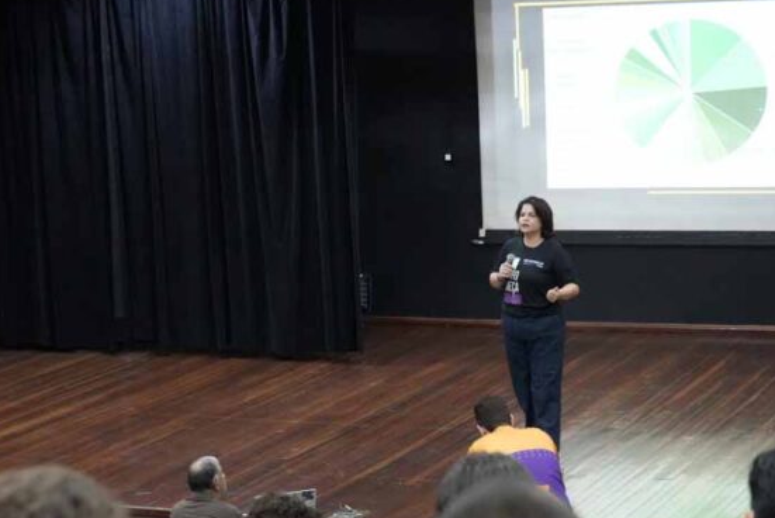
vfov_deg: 14.5
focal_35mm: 94
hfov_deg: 21.7
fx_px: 2025
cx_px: 377
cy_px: 418
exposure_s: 1/125
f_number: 4
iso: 10000
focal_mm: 54
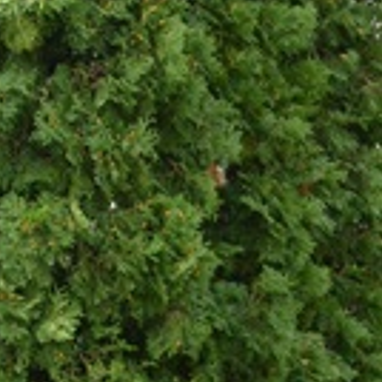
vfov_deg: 6.1
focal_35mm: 288
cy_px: 83
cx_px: -396
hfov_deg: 5.9
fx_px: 3593
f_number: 13
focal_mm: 55
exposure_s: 1/250
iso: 400
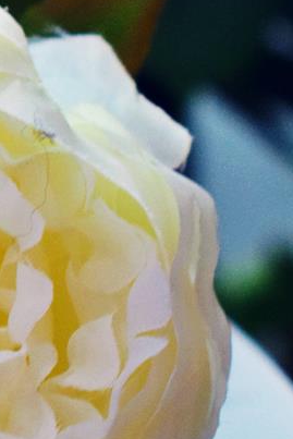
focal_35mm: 238
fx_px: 2903
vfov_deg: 8.6
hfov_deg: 5.7
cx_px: -280
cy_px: 205
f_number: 4.8
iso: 2200
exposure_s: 1/60
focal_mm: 40
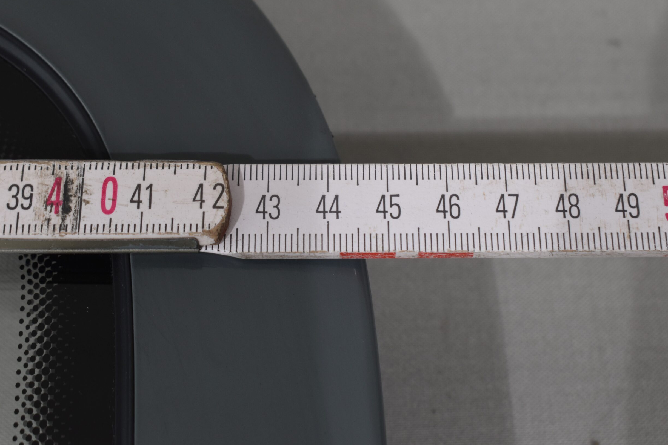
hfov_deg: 31.9
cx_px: 350
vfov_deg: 21.6
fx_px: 1169
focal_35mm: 63
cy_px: 212
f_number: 8
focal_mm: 40
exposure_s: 1/60
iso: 400
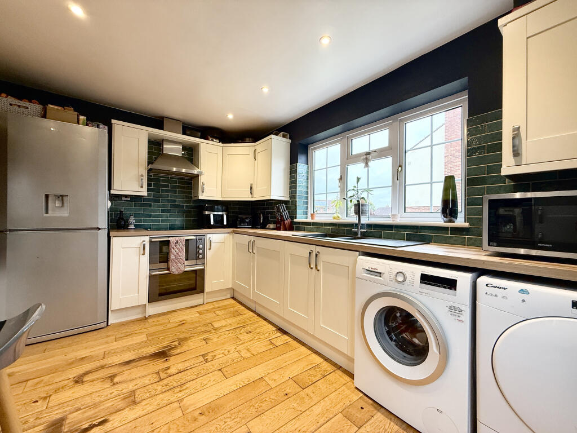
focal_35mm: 14
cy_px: 216
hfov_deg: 102.1
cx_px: 288
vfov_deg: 85.7
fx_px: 233
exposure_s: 1/100
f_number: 2.2
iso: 125
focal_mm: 2.22
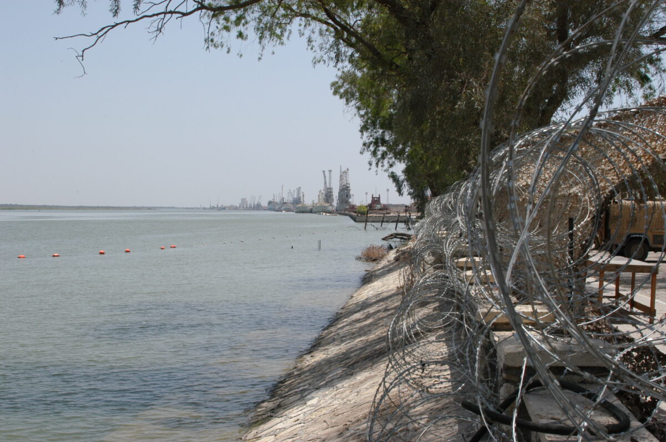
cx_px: 333
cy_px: 221
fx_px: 887
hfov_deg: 41.2
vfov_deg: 28.0
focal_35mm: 48
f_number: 16
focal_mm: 32
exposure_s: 1/125
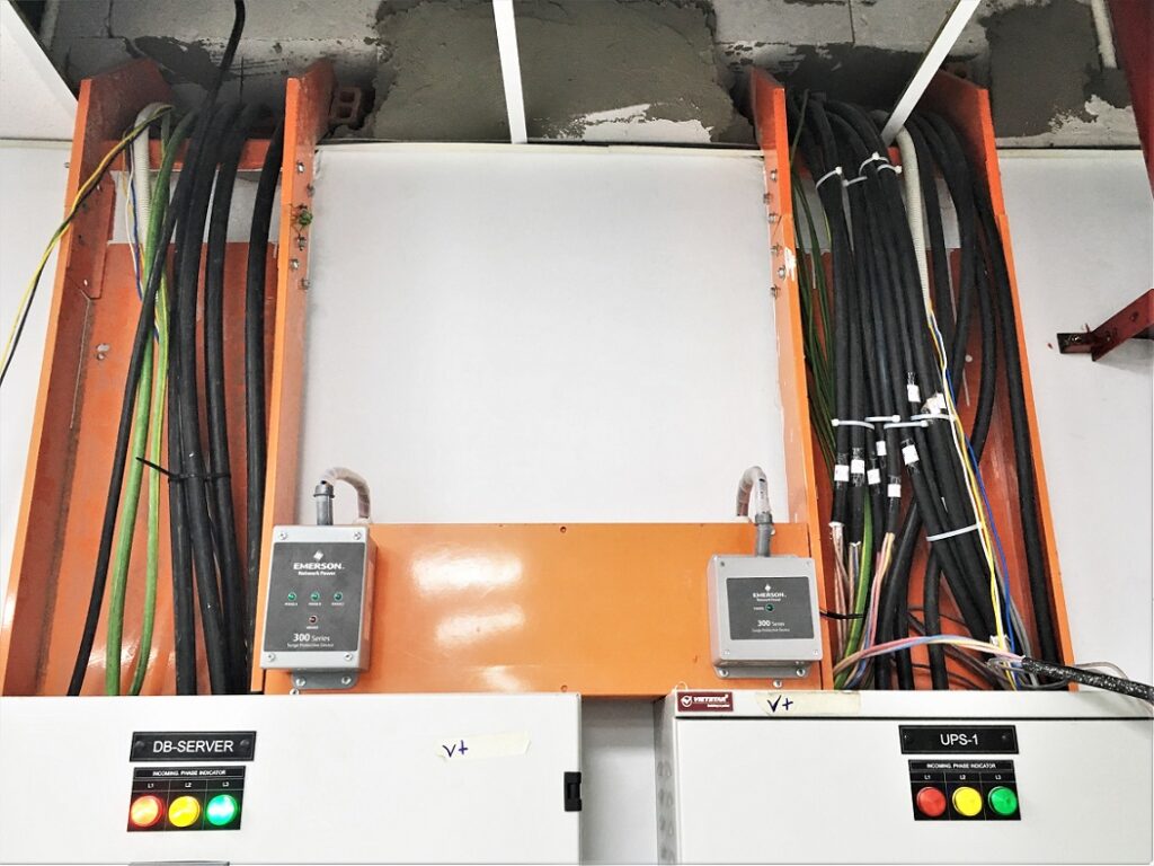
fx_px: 967
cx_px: 577
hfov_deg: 61.7
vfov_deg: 48.2
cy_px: 433
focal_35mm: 29
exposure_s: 1/33
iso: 64
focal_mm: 4.15
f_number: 2.2
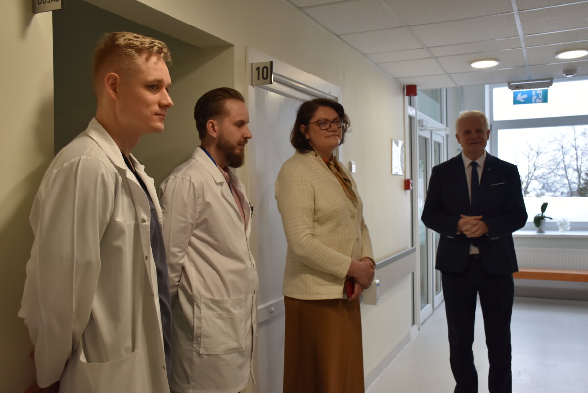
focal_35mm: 36
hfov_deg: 53.1
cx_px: 294
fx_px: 588
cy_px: 196
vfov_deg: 36.9
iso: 400
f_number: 5
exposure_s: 1/100
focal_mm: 24
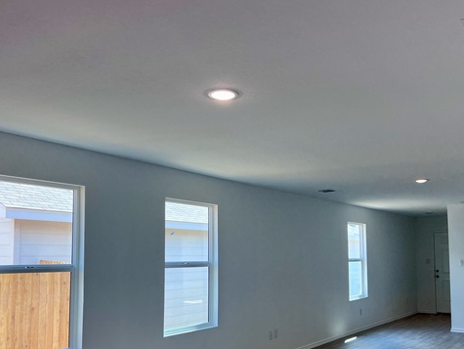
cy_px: 229
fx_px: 470
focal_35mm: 35
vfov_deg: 40.3
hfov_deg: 52.5
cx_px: 252
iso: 40
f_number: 1.5
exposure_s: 1/253
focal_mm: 5.7
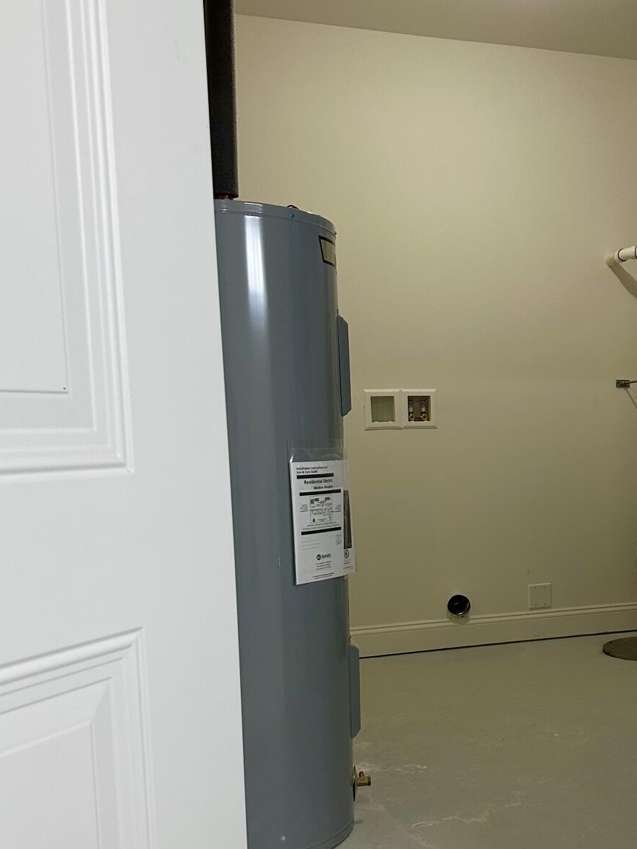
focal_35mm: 41
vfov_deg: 45.5
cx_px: 525
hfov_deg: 33.9
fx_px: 1006
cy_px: 522
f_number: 1.78
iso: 200
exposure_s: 1/60
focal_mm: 6.86
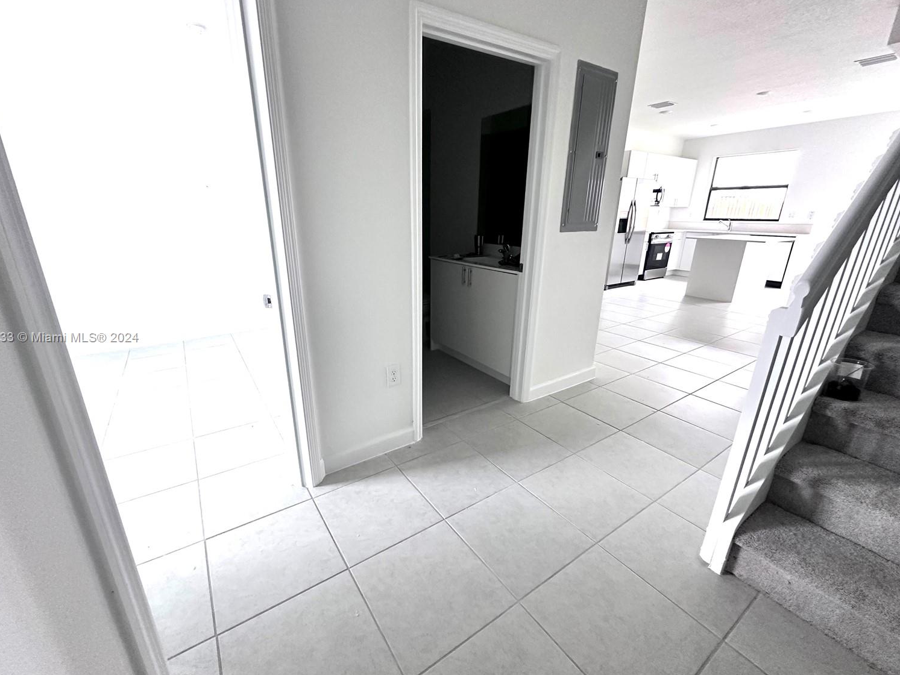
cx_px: 427
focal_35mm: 15
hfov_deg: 98.1
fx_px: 390
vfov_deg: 81.8
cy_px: 338
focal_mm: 2.22
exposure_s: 1/60
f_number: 2.2
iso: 320
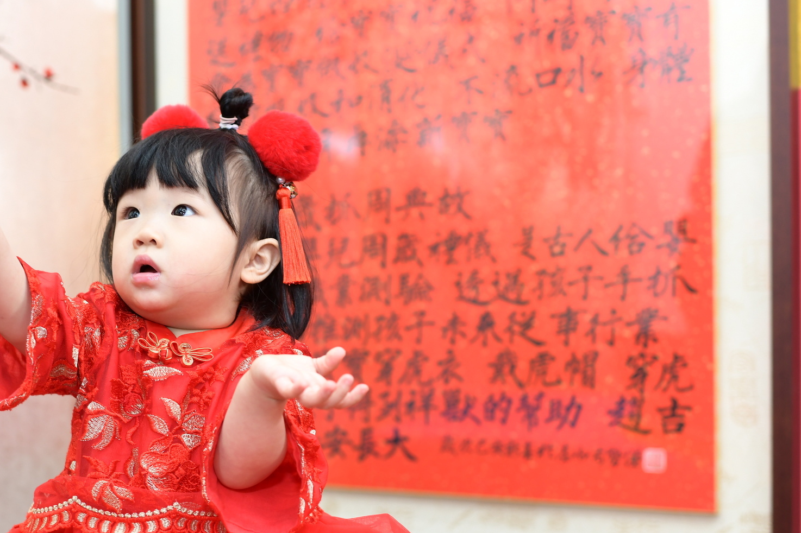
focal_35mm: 57
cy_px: 363
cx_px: 245
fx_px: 1268
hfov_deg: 34.6
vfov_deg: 23.6
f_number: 2.8
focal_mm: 35
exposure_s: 1/200
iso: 500
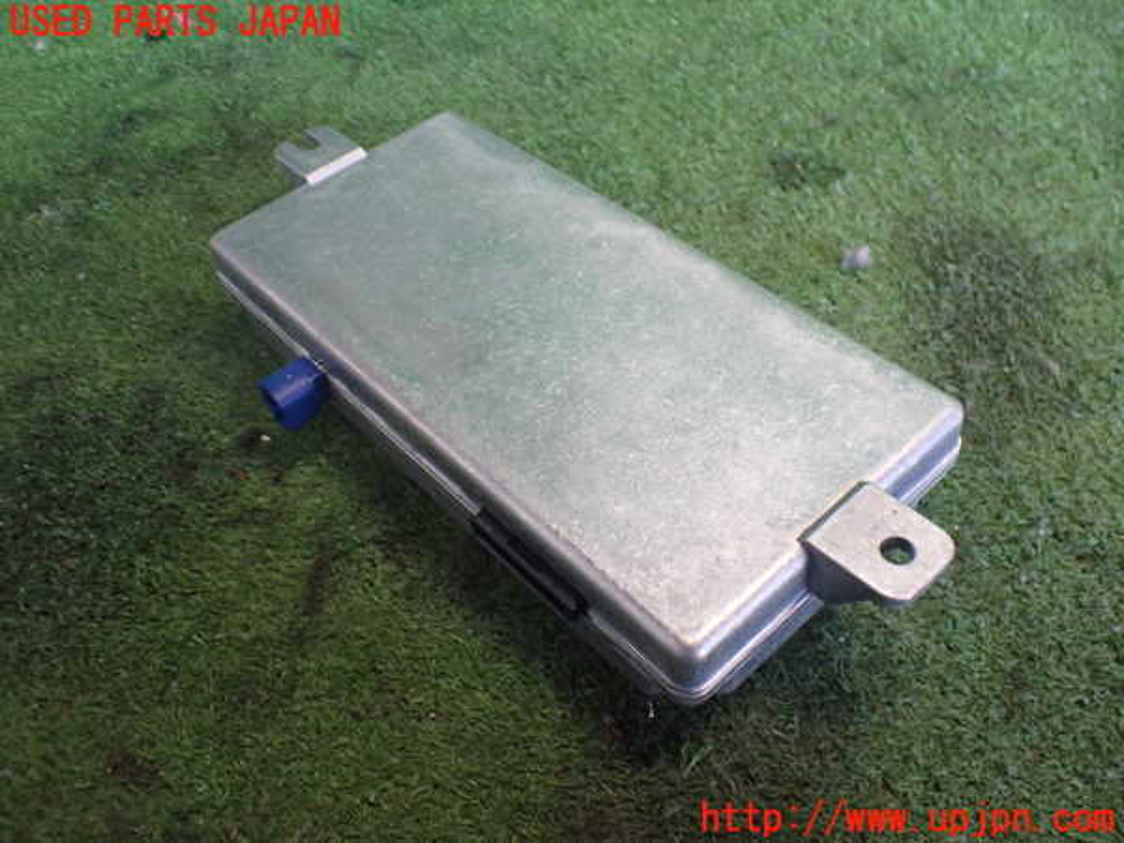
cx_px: 562
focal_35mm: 30
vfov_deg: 46.8
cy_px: 422
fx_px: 974
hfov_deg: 60.0
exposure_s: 1/125
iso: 640
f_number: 2.3
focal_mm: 5.4
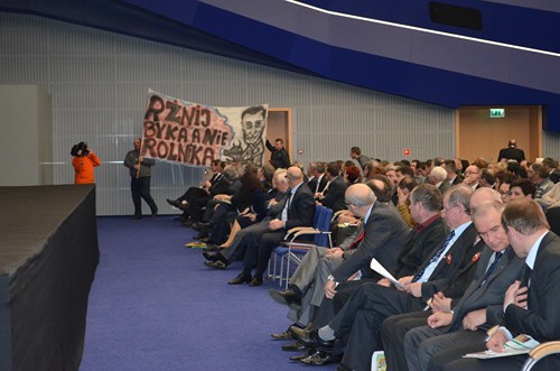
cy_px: 186
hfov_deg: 24.7
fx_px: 1280
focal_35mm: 82
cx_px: 280
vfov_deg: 16.5
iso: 3200
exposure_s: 1/60
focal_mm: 55
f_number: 5.6
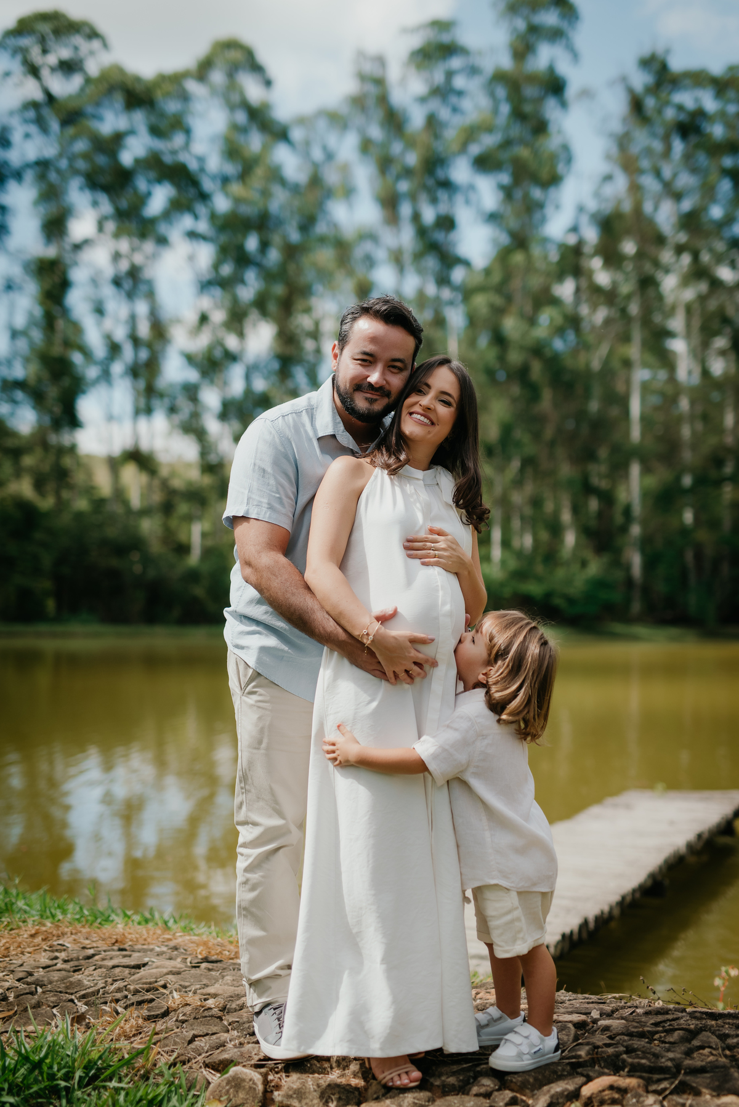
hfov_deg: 27.0
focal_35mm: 50
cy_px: 554
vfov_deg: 39.6
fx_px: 1538
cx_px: 370
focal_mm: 50
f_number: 2
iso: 160
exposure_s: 1/3200
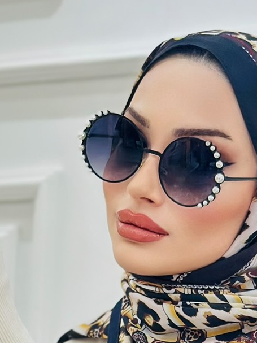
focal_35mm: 162
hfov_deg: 9.1
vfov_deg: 12.0
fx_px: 1604
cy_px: 374
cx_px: 194
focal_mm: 6.86
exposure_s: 1/100
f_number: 1.78
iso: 125
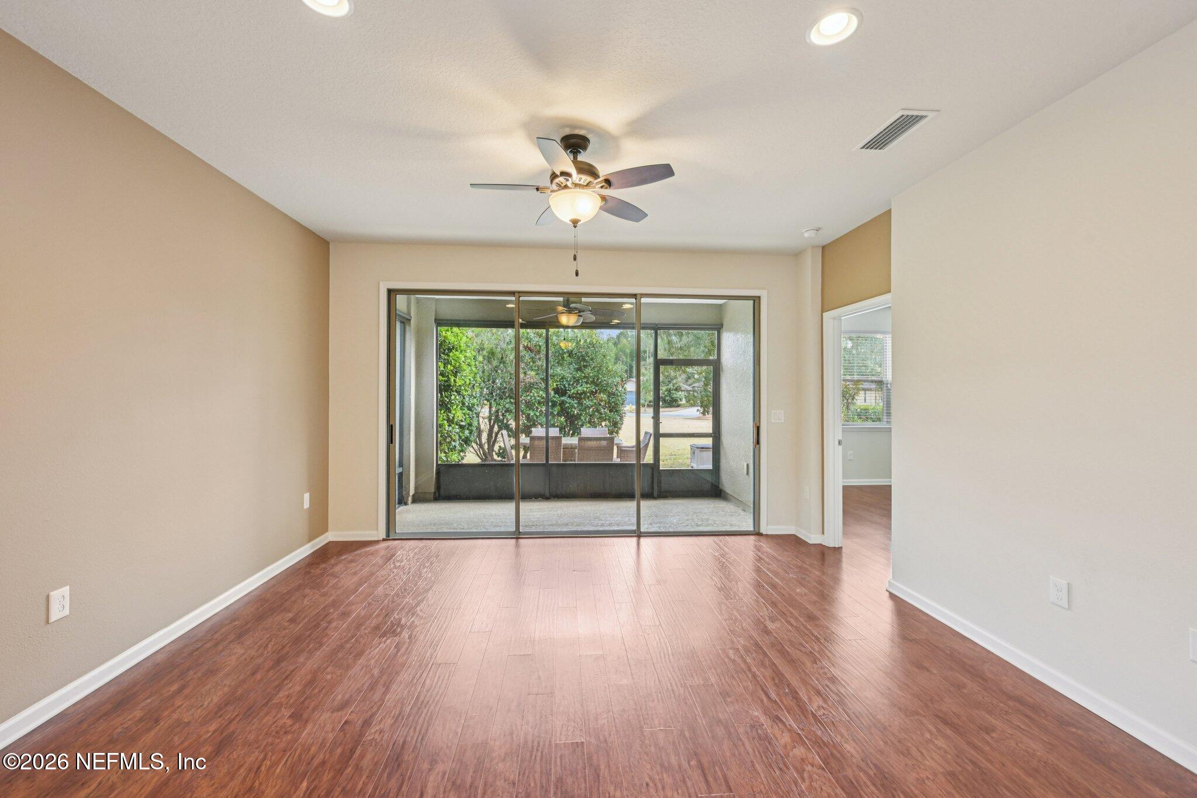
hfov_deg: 104.3
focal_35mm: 14
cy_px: 399
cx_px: 598
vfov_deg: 81.2
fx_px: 465
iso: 400
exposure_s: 1/10
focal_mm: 14
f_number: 8
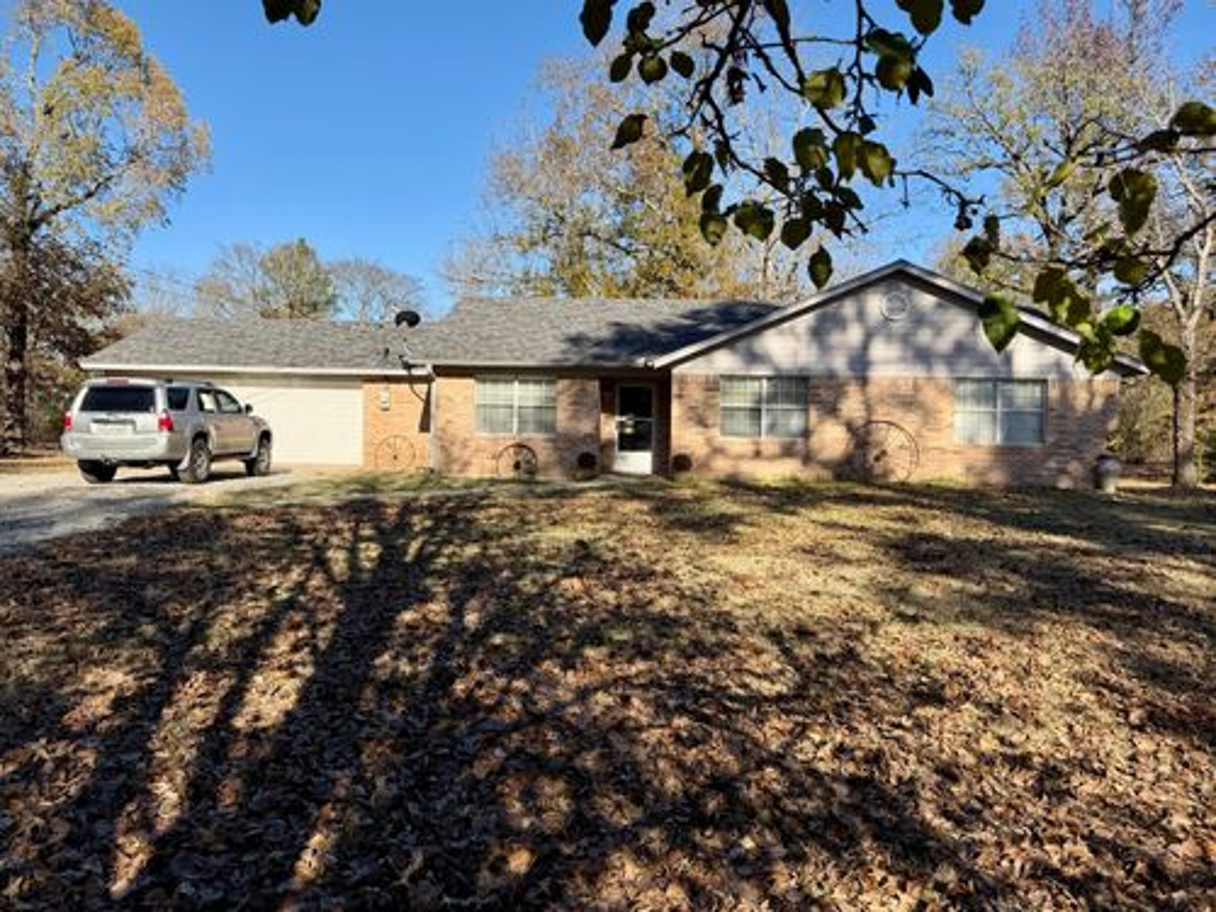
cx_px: 608
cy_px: 456
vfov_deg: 56.8
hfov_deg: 71.6
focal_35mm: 24
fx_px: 843
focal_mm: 6.8
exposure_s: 1/3145
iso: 80
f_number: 1.8
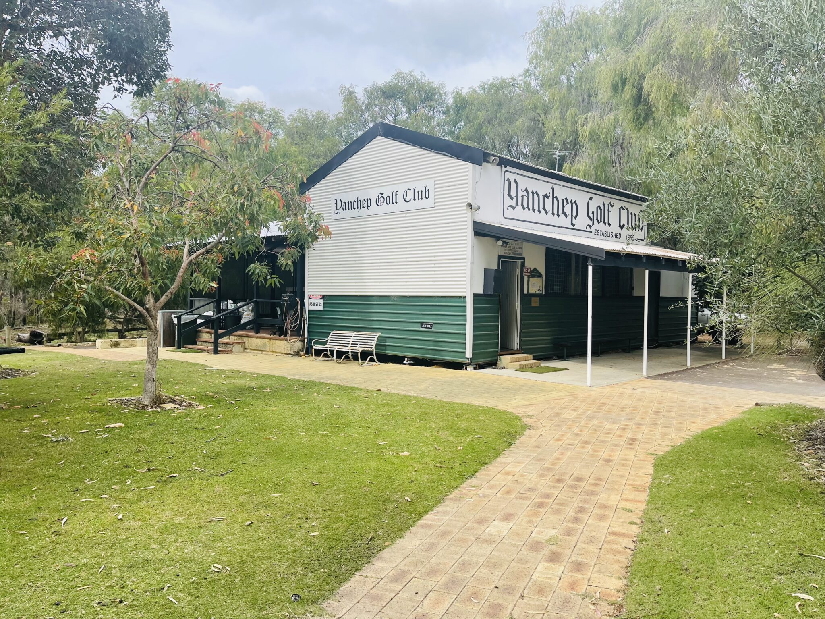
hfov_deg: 67.3
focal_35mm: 26
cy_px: 310
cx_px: 412
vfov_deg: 53.1
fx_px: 620
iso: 32
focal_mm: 5.1
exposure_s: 1/1456
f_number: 1.6
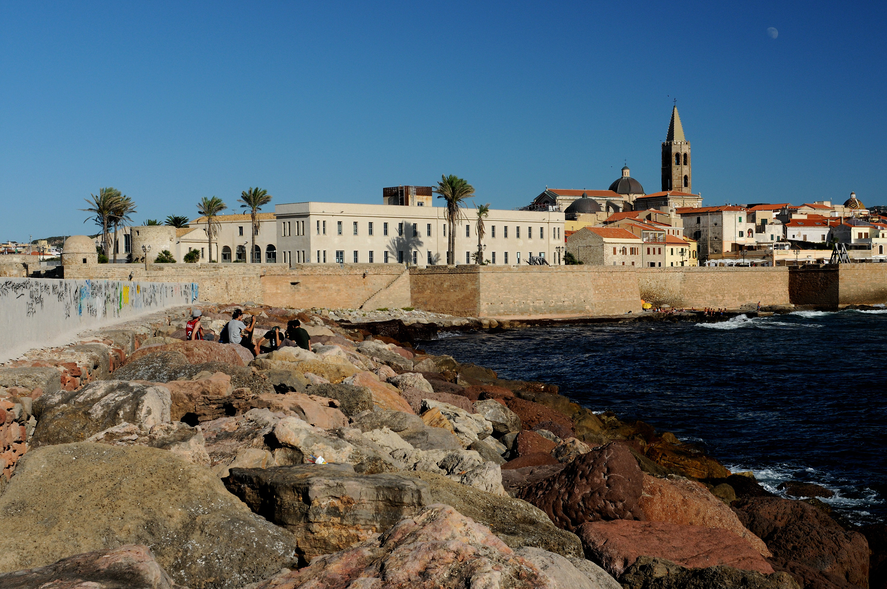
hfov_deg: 37.9
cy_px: 294
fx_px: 1292
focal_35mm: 52
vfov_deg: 25.7
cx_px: 444
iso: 200
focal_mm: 35
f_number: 11
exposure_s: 1/250
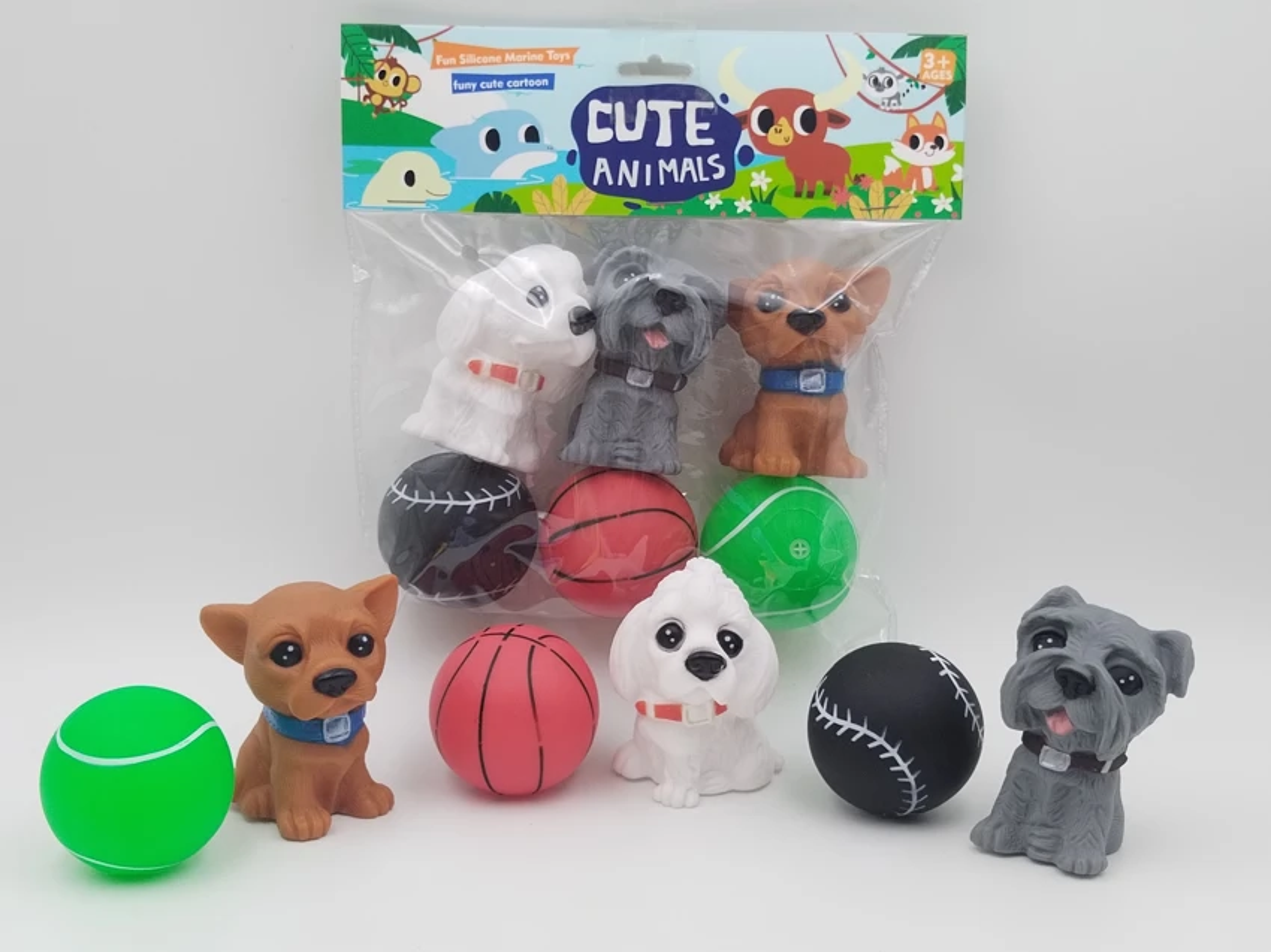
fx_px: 1872
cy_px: 476
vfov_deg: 28.5
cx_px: 636
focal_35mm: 51
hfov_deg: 37.5
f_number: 1.8
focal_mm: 4.75
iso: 202
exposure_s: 1/100
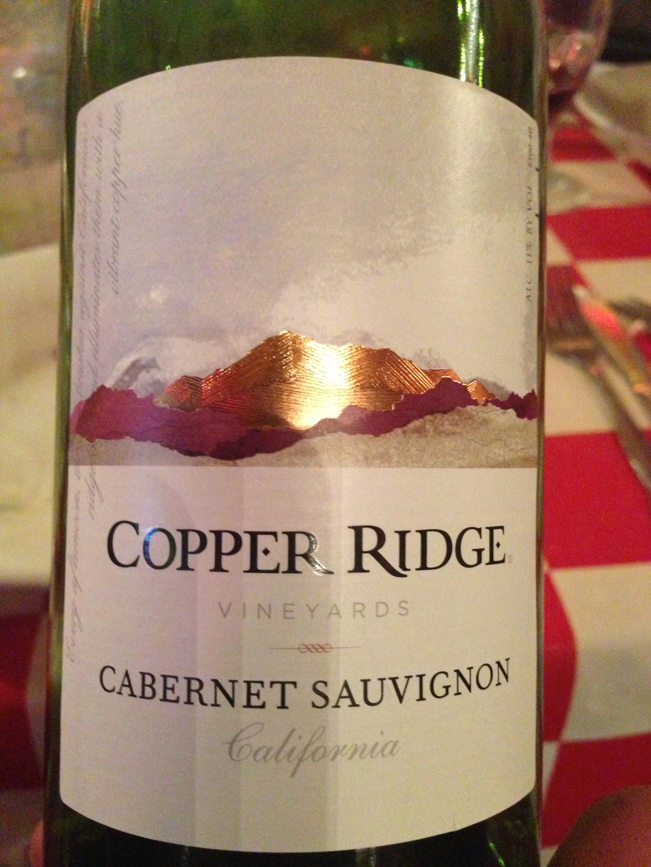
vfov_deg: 55.4
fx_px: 827
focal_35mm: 33
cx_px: 326
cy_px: 434
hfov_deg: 42.9
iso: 800
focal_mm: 4.13
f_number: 2.4
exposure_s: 1/15
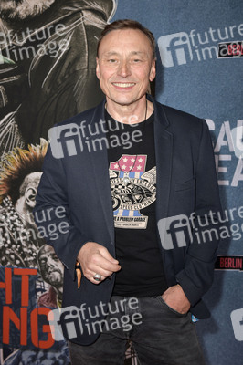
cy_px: 182
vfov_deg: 44.5
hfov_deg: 30.5
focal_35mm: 44
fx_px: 446
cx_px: 122
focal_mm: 44
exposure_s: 1/200
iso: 800
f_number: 5.6
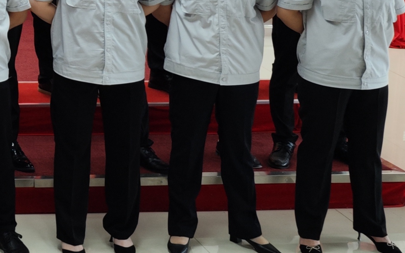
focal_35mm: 94
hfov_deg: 17.9
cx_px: -311
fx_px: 1038
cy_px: -184
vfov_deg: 12.8
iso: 124
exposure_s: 1/100
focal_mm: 8.7
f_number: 1.9
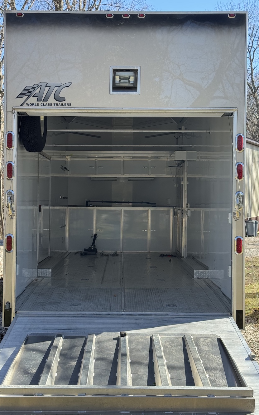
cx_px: 121
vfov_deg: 39.6
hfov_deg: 25.3
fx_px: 576
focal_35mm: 51
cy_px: 208
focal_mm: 6.76
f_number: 1.78
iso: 64
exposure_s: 1/832
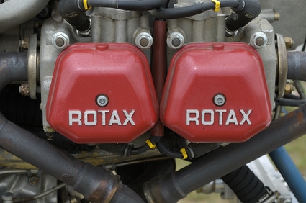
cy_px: 102
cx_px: 153
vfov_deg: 13.0
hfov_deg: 19.5
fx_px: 891
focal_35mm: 105
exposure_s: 1/200
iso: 200
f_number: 7.1
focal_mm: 70
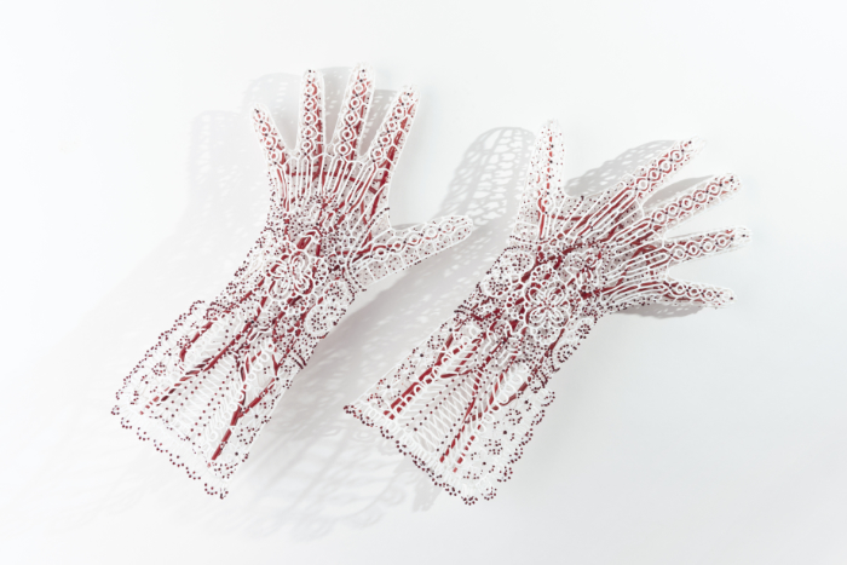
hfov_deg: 54.4
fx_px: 824
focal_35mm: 35
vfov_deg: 37.9
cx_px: 424
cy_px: 282
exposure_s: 1/60
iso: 100
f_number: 18
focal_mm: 35
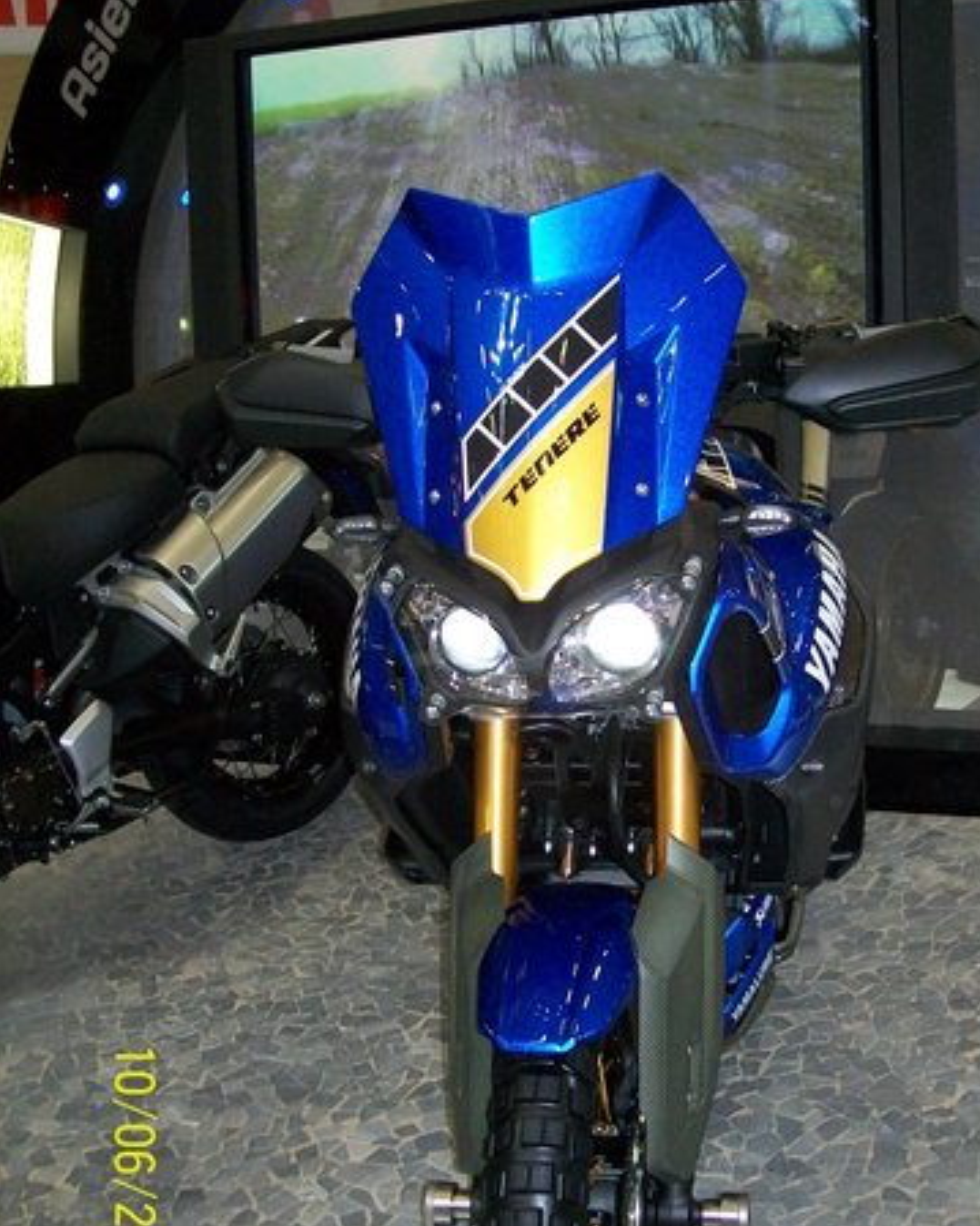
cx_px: 611
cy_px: 571
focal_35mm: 47
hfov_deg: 31.9
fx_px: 1705
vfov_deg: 39.5
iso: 160
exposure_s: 1/60
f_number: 2.7
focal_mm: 6
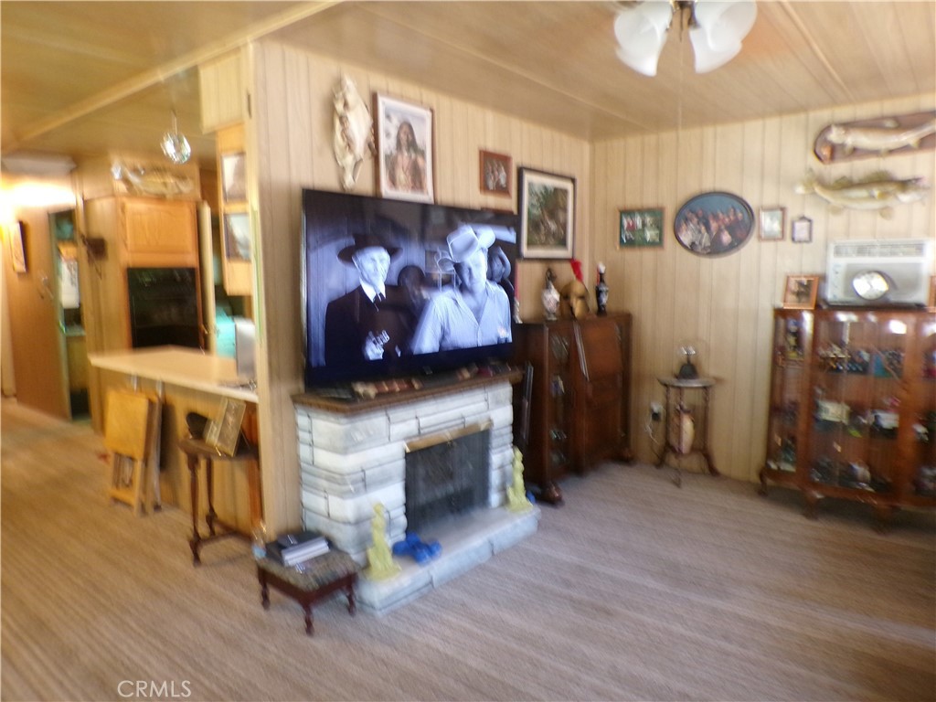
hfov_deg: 71.6
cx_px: 468
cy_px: 351
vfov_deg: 56.8
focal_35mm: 24
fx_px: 649
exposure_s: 1/17
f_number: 3
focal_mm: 4.3
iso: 478
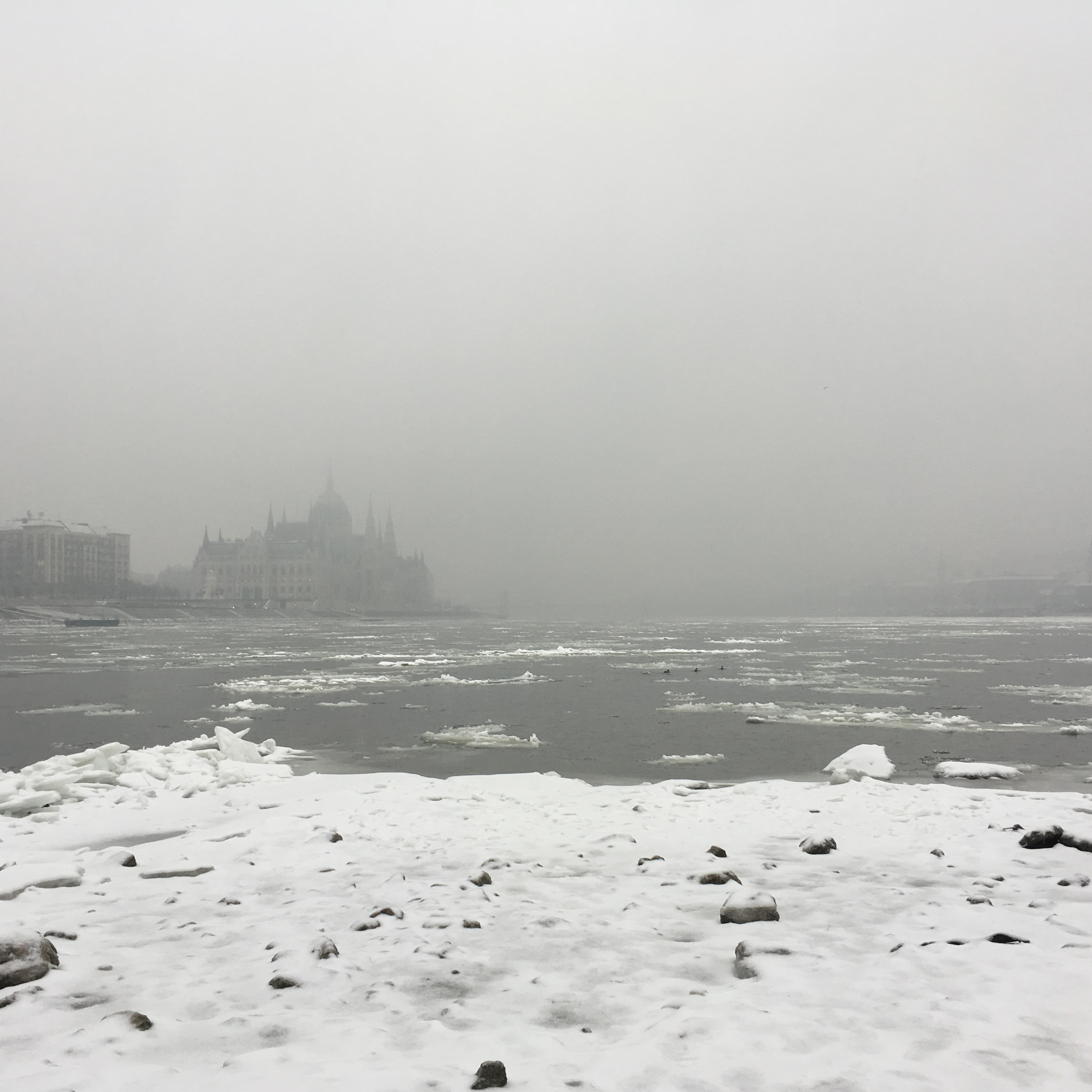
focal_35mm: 35
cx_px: 526
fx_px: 1249
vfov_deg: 47.2
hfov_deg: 47.2
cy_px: 558
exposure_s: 1/123
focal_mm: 4.15
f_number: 2.2
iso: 25
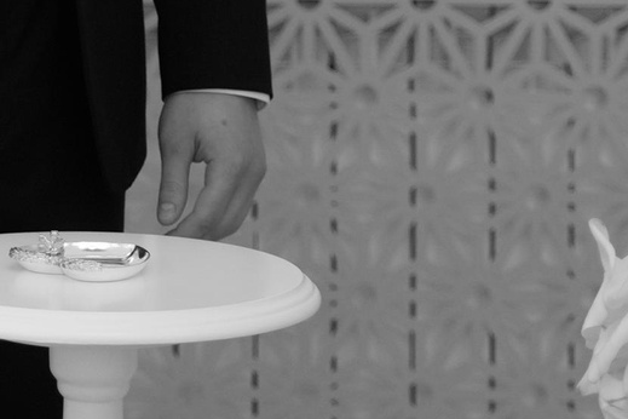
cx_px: -48
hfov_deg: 8.8
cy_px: -334
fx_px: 4047
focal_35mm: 232
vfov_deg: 5.8
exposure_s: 1/500
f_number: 2.8
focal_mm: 47
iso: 640
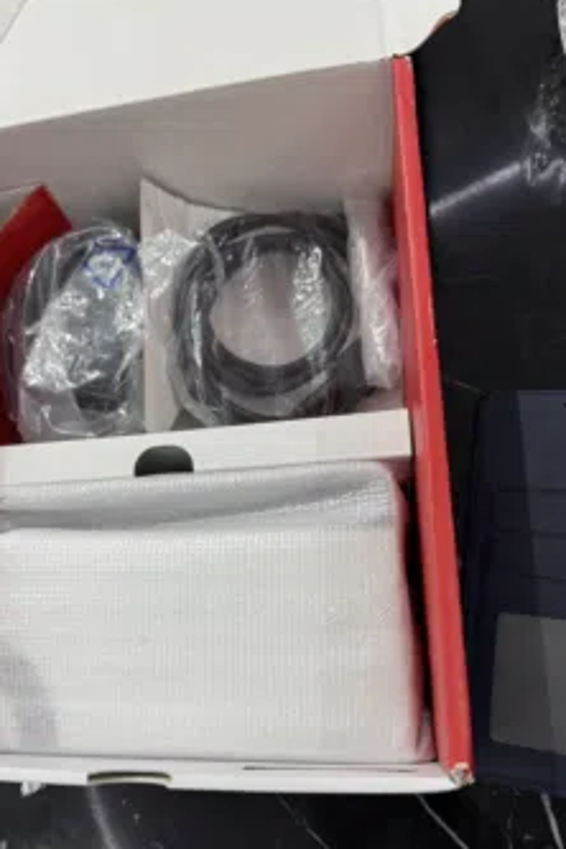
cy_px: 482
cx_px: 209
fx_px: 707
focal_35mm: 30
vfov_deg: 61.7
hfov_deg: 43.2
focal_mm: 6.76
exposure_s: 1/50
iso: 250
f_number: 1.78
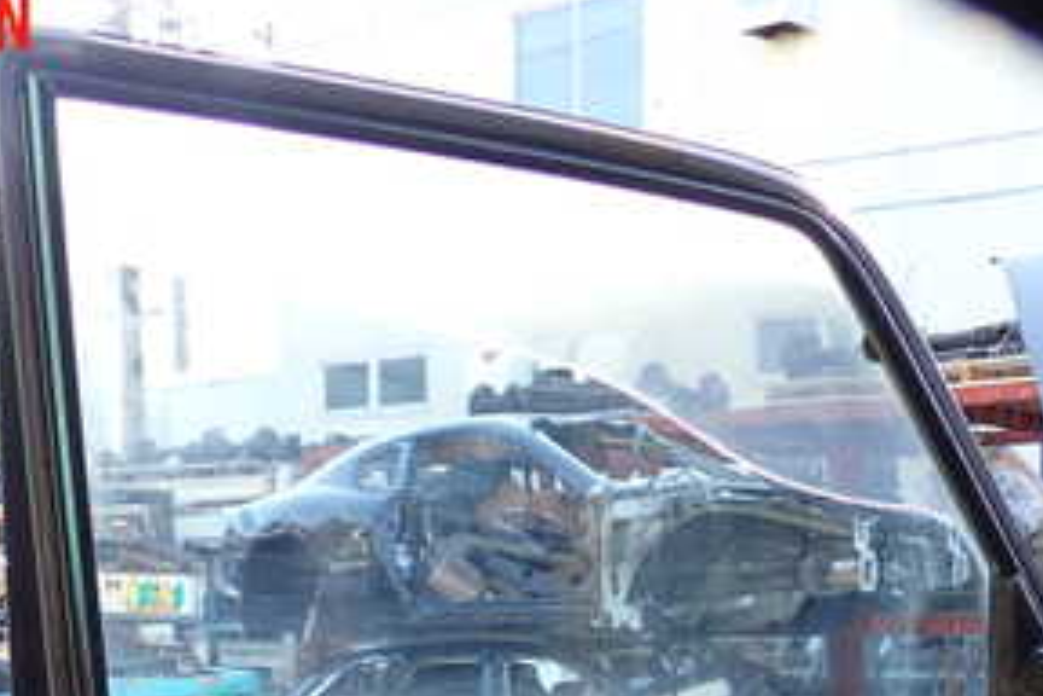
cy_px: 798
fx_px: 1883
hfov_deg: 30.9
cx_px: 460
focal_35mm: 65
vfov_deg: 19.9
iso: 100
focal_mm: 5.4
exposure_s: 1/125
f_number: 2.3
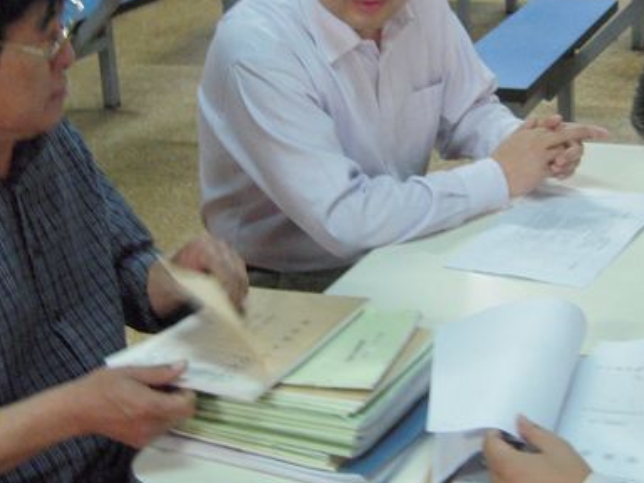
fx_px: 1433
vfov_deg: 19.1
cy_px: 154
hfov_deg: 25.2
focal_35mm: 77
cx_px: 419
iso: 400
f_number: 3
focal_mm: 6.5
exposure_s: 1/15
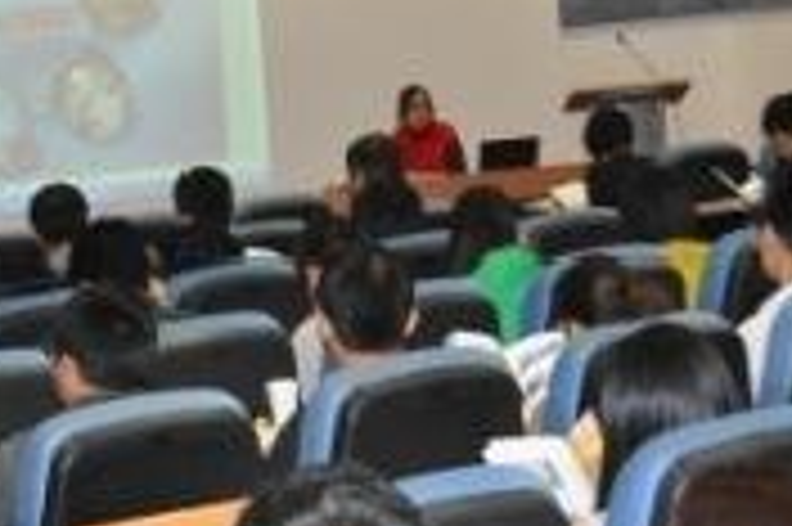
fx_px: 2176
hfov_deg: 20.4
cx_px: 180
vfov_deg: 13.8
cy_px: 256
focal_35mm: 99
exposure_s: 1/60
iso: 800
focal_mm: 26
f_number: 4.2
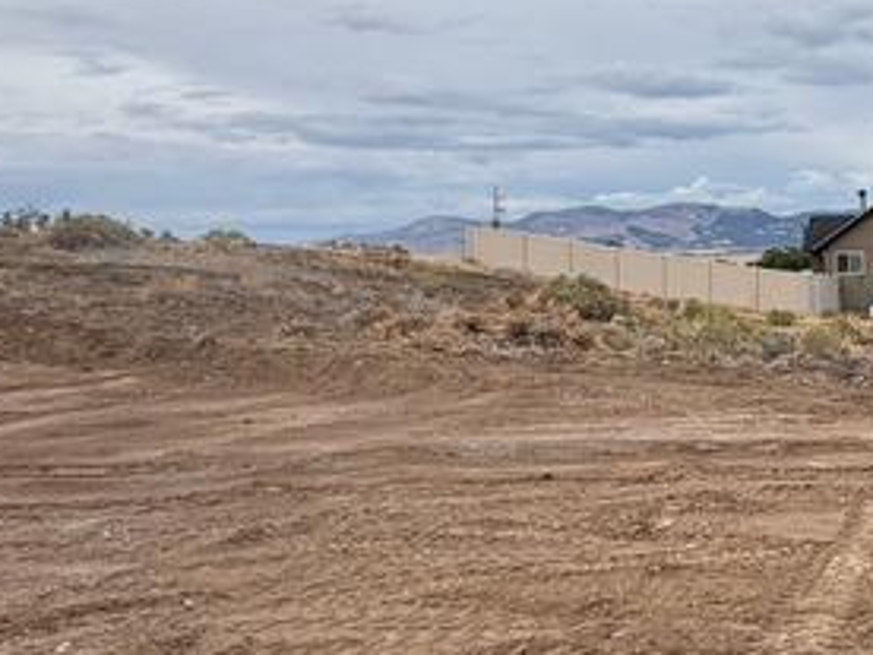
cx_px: 914
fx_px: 1311
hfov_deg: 33.1
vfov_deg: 28.0
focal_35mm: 52
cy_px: 389
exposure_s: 1/459
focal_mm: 2.22
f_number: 2.2
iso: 40
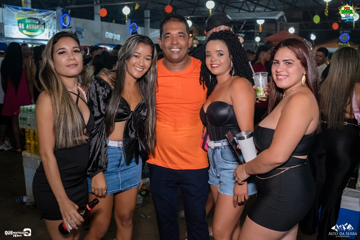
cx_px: 180
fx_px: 360
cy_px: 120
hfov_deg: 53.1
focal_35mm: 36
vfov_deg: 36.9
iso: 2500
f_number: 3.2
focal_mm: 24
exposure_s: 1/250
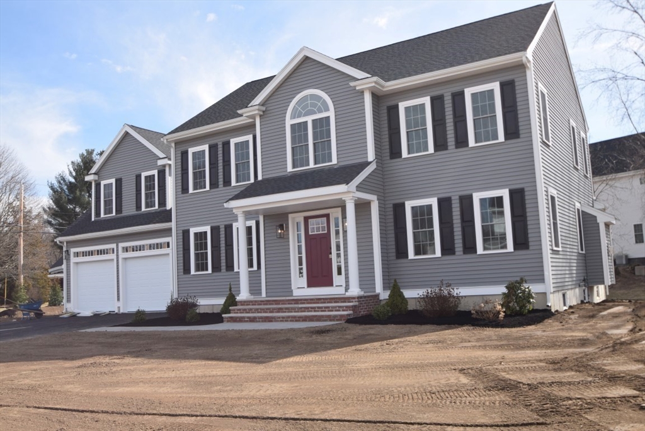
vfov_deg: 40.0
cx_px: 322
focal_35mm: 33
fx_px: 591
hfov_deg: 57.2
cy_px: 216
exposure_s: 1/200
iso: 100
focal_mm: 22
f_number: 9
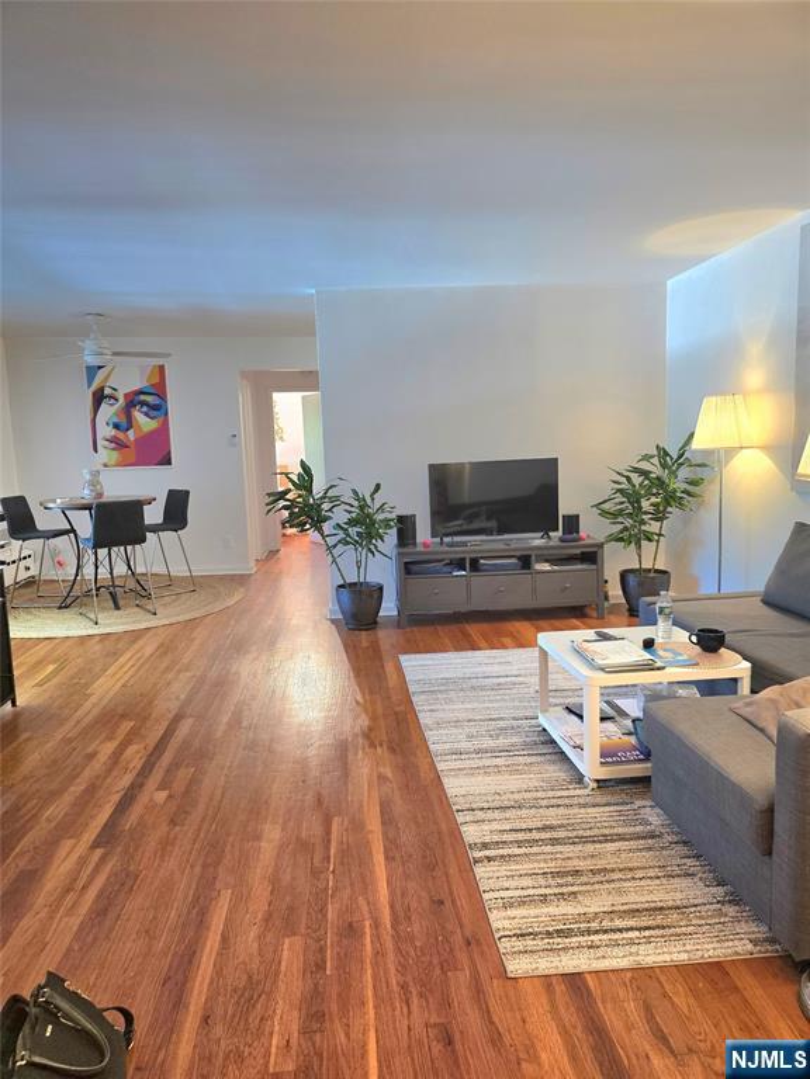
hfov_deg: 58.9
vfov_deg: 73.9
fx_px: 718
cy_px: 540
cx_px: 405
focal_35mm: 23
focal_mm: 6.3
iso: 250
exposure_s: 1/120
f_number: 1.7
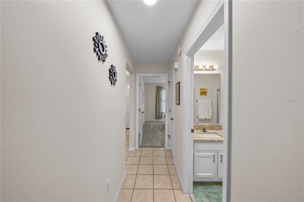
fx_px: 101
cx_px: 152
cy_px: 101
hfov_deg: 112.6
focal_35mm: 12
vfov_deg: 90.0
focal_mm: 12
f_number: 9
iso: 100
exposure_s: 5
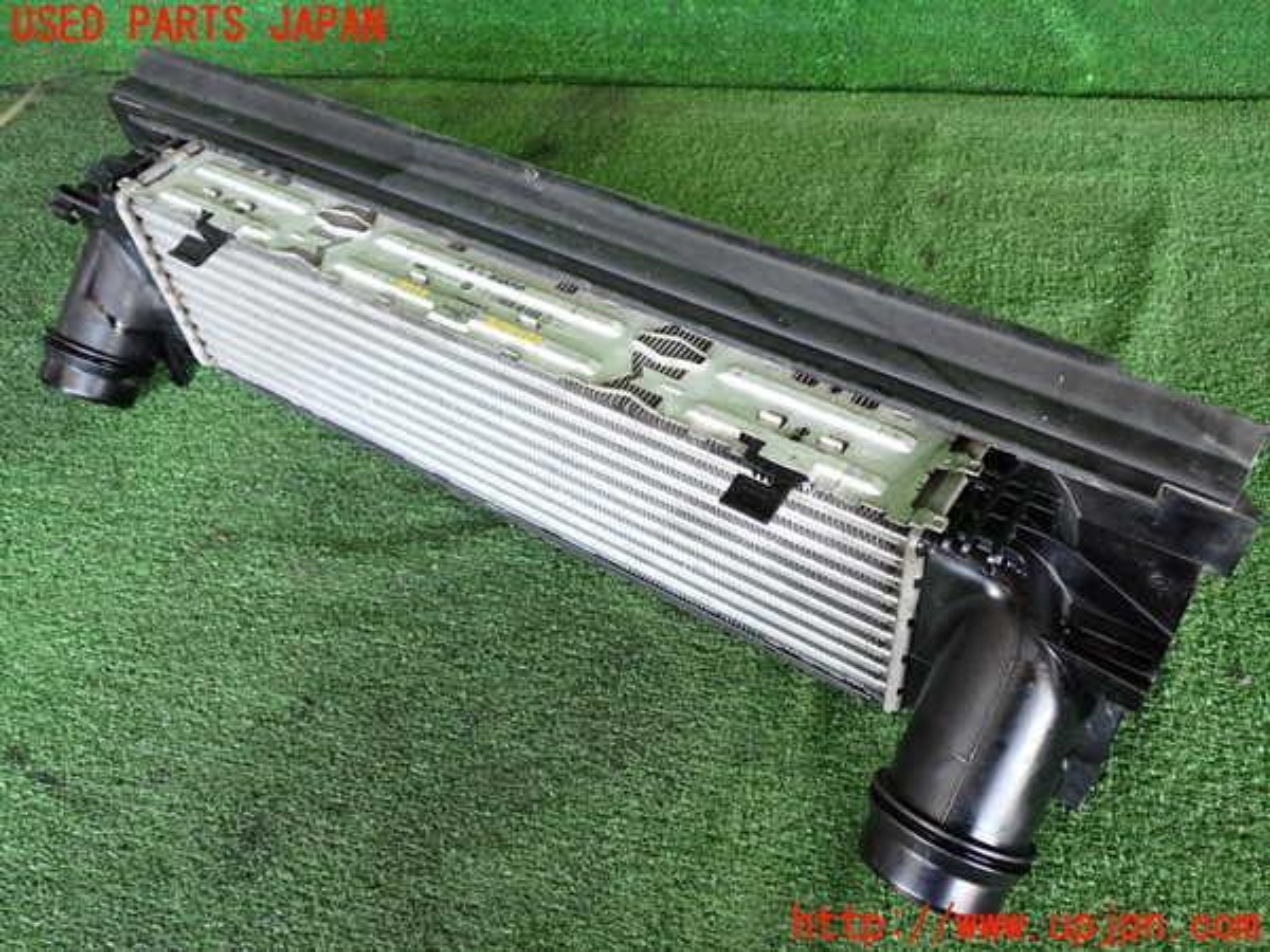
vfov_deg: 46.8
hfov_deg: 60.0
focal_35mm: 30
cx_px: 635
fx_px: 1101
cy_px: 476
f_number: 2.3
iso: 640
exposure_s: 1/125
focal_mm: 5.4
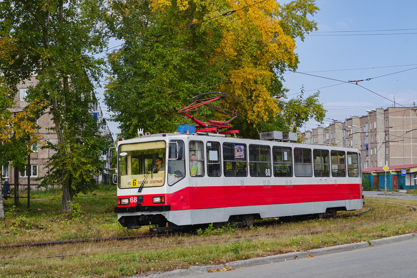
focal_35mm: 68
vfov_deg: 20.2
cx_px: 208
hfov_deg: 29.9
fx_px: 782
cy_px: 139
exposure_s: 1/400
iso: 200
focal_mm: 45
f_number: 8
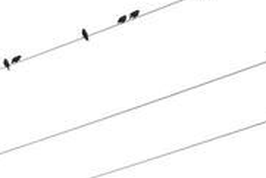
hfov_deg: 4.0
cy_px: -93
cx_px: 435
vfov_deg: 2.7
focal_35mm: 510
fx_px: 3771
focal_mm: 56.7
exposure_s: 1/640
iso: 125
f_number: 4.3
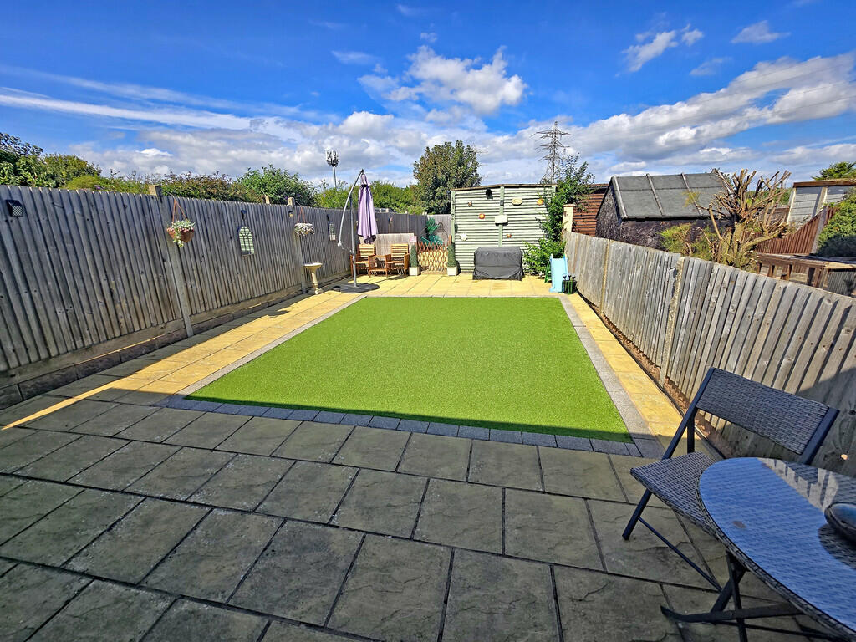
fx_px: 321
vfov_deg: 89.9
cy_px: 321
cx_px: 428
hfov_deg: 106.2
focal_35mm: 13
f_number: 2.2
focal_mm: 2.2
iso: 50
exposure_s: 1/1677
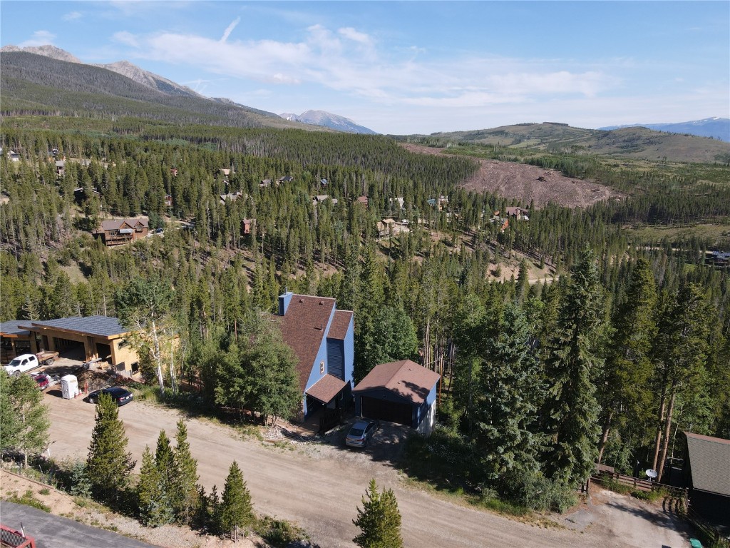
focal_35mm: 24
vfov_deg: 56.8
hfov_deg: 71.6
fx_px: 506
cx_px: 365
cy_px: 274
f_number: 2.8
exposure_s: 1/500
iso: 100
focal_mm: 4.5
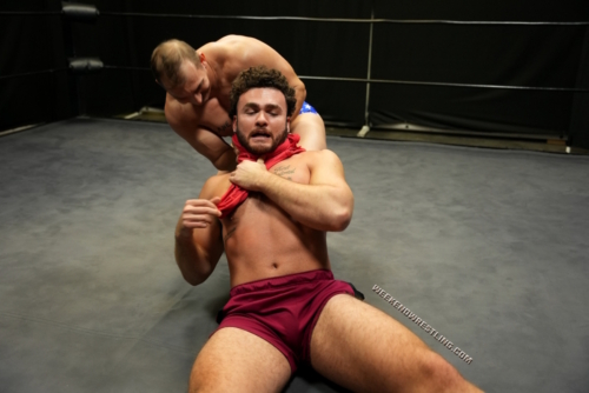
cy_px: 196
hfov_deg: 53.1
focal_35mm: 36
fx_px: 589
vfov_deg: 36.9
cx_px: 294
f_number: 2.8
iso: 3200
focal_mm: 36
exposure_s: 1/125
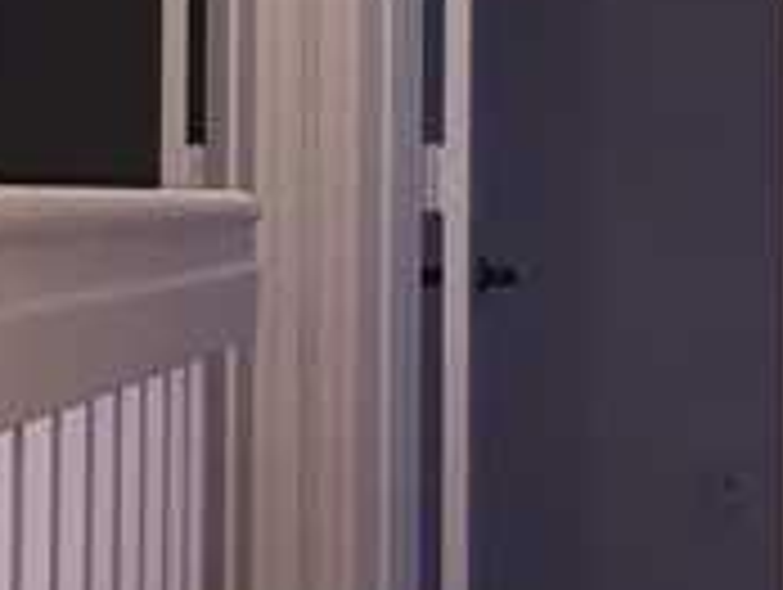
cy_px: 131
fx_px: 3013
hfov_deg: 14.8
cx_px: 544
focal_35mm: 133
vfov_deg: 11.1
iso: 100
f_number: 2.2
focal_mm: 4.15
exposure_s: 1/30
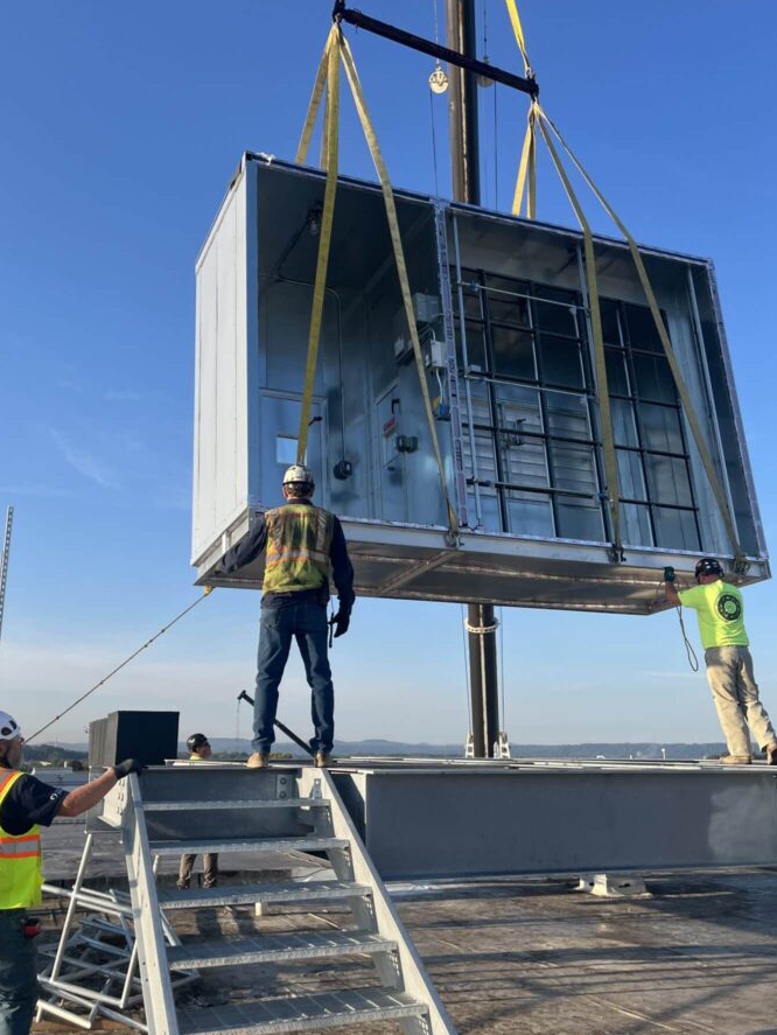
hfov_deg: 46.7
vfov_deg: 59.9
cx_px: 344
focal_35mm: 30
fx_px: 897
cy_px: 509
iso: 50
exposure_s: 1/1957
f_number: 1.6
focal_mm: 5.1
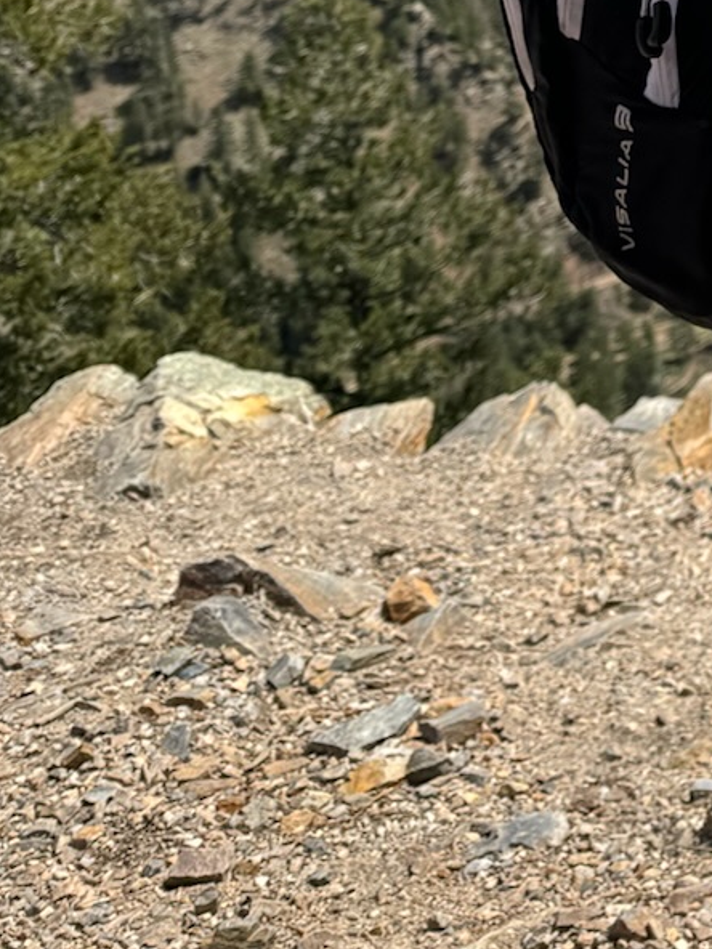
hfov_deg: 15.9
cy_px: -406
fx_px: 2276
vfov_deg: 20.7
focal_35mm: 83
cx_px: 1145
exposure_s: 1/5348
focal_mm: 6.76
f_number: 1.78
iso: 80
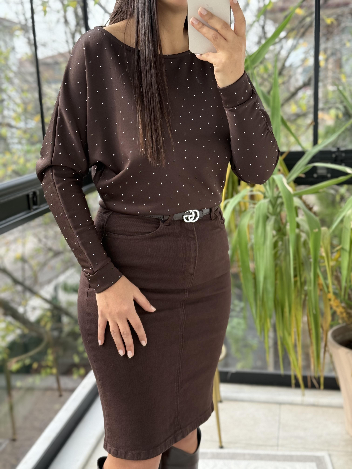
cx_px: 176
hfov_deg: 30.3
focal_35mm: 48
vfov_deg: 39.7
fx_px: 651
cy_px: 234
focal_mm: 6.76
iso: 125
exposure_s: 1/235
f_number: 1.78
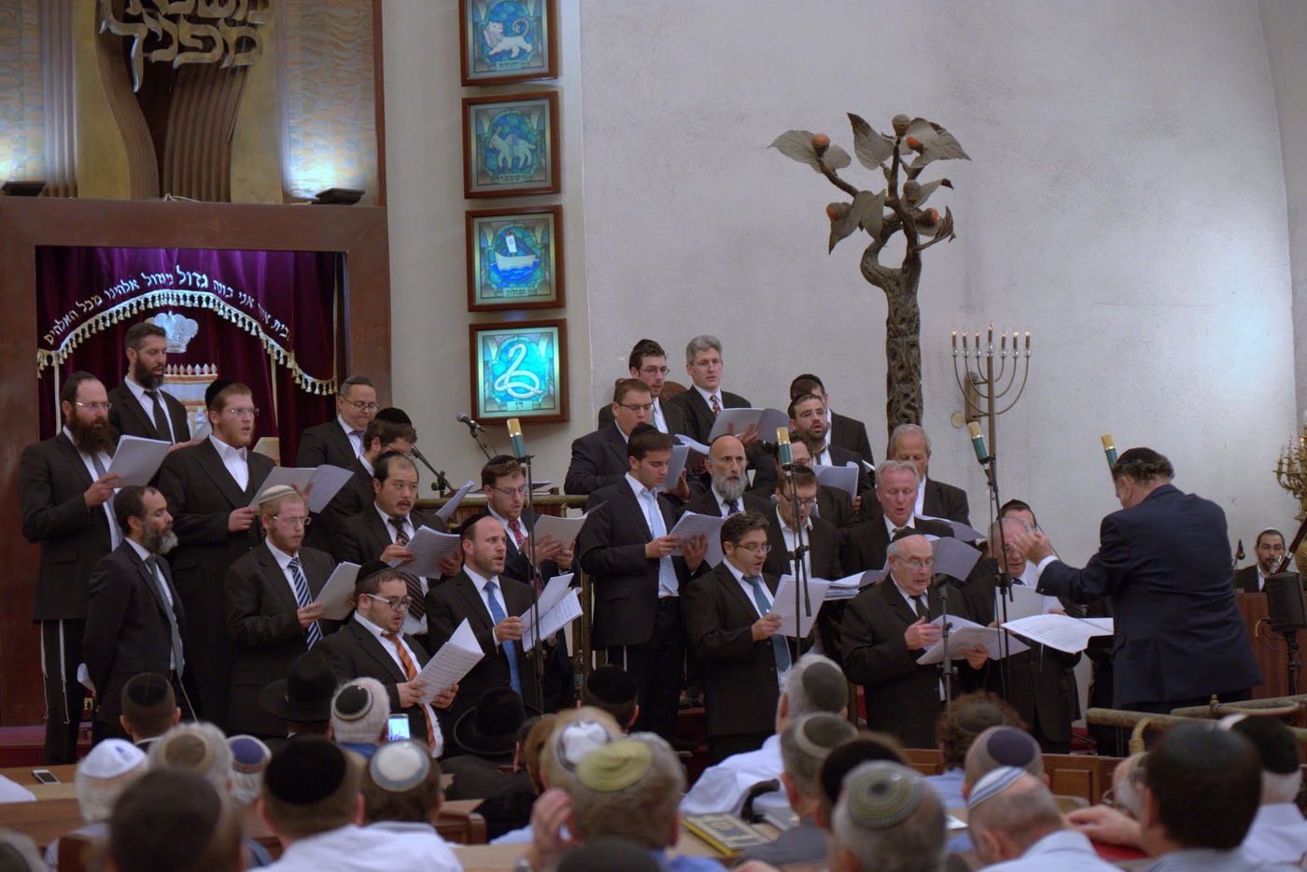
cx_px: 654
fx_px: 3522
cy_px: 436
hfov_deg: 21.0
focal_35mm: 97
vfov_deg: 14.1
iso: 1600
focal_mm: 65
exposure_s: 1/125
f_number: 2.8
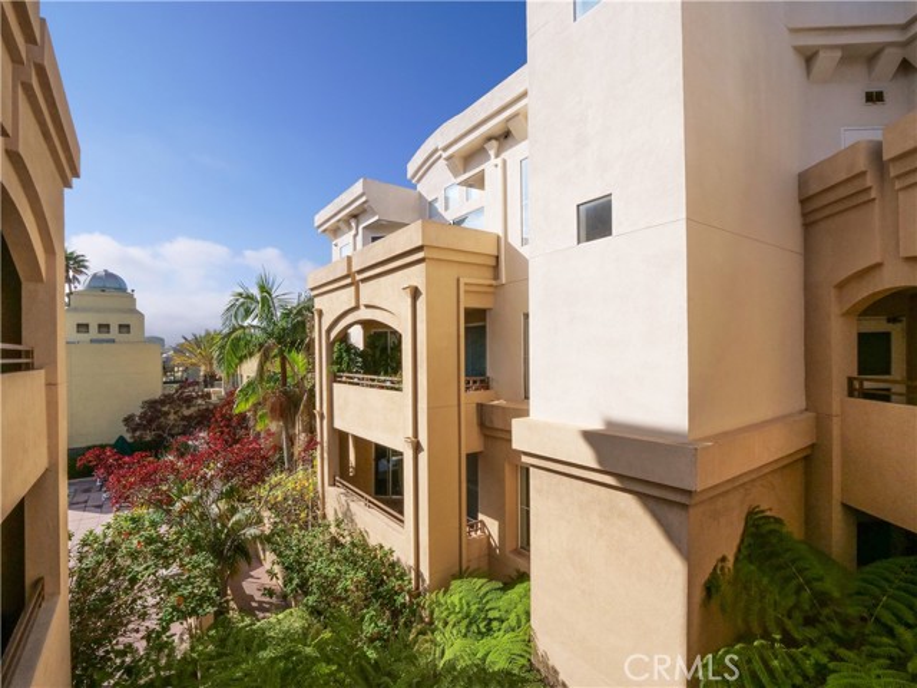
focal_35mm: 16
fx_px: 424
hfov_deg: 94.5
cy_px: 344
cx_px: 458
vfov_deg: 78.1
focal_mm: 8
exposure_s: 1/1000
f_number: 11
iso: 640
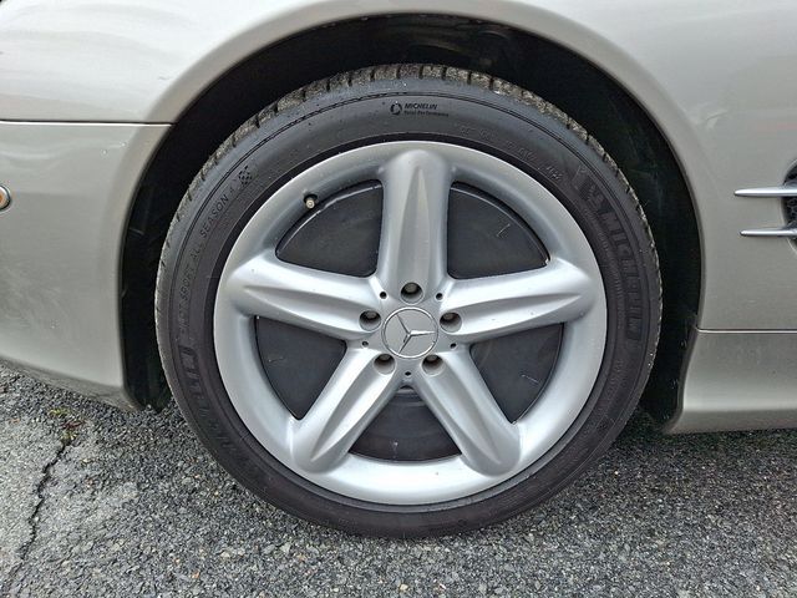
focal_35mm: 25
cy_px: 299
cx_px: 398
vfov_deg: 54.9
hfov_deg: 69.4
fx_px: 576
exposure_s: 1/312
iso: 25
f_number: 1.8
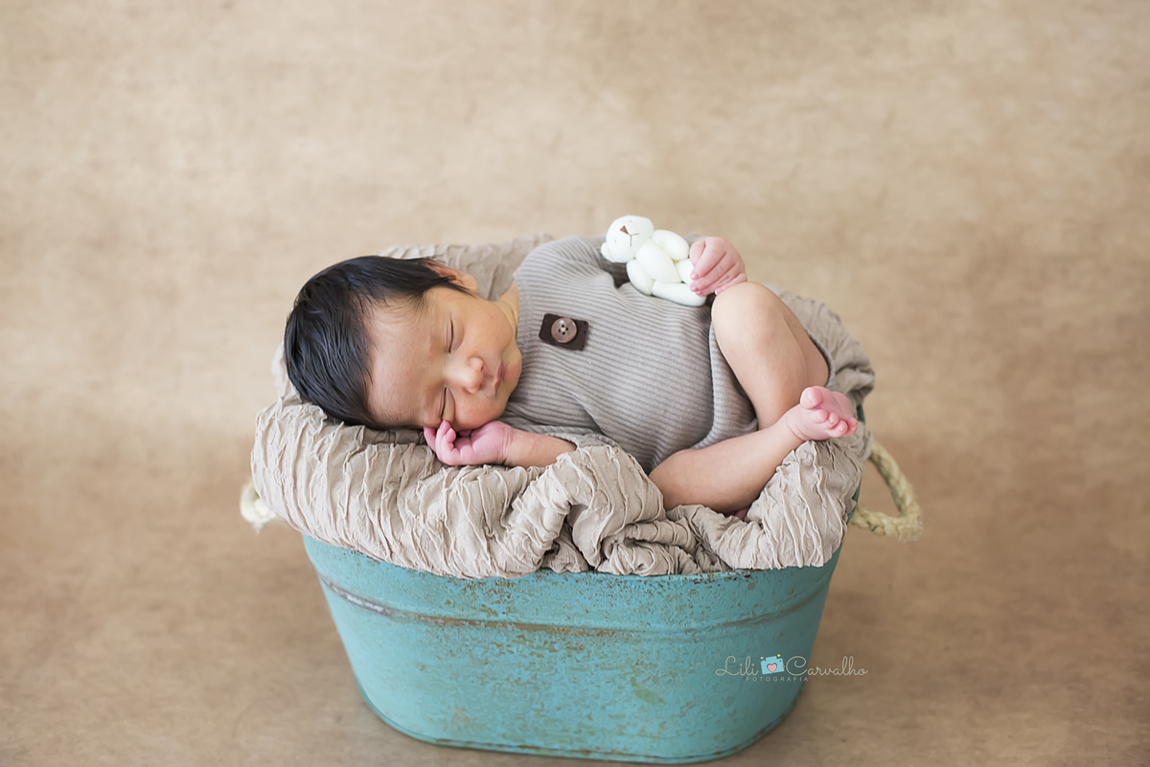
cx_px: 575
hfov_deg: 39.6
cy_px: 384
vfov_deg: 27.0
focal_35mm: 50
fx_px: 1598
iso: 1600
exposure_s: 1/125
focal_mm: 50
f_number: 3.5
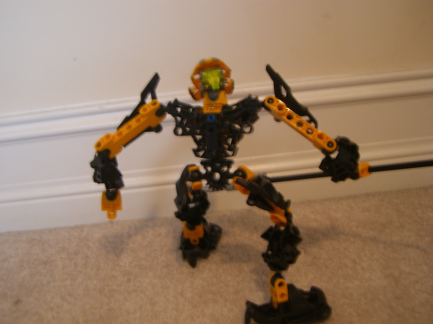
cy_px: 160
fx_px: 488
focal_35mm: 39
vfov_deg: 36.8
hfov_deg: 47.9
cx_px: 214
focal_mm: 6.2
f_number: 2.7
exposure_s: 1/15
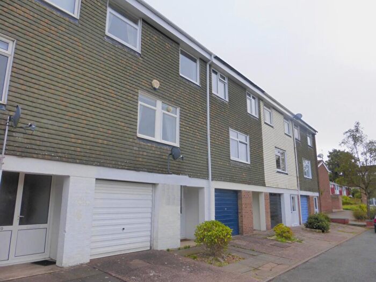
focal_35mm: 25
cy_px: 141
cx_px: 188
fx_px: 272
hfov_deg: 69.4
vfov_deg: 54.9
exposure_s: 1/400
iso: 100
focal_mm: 4.3
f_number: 4
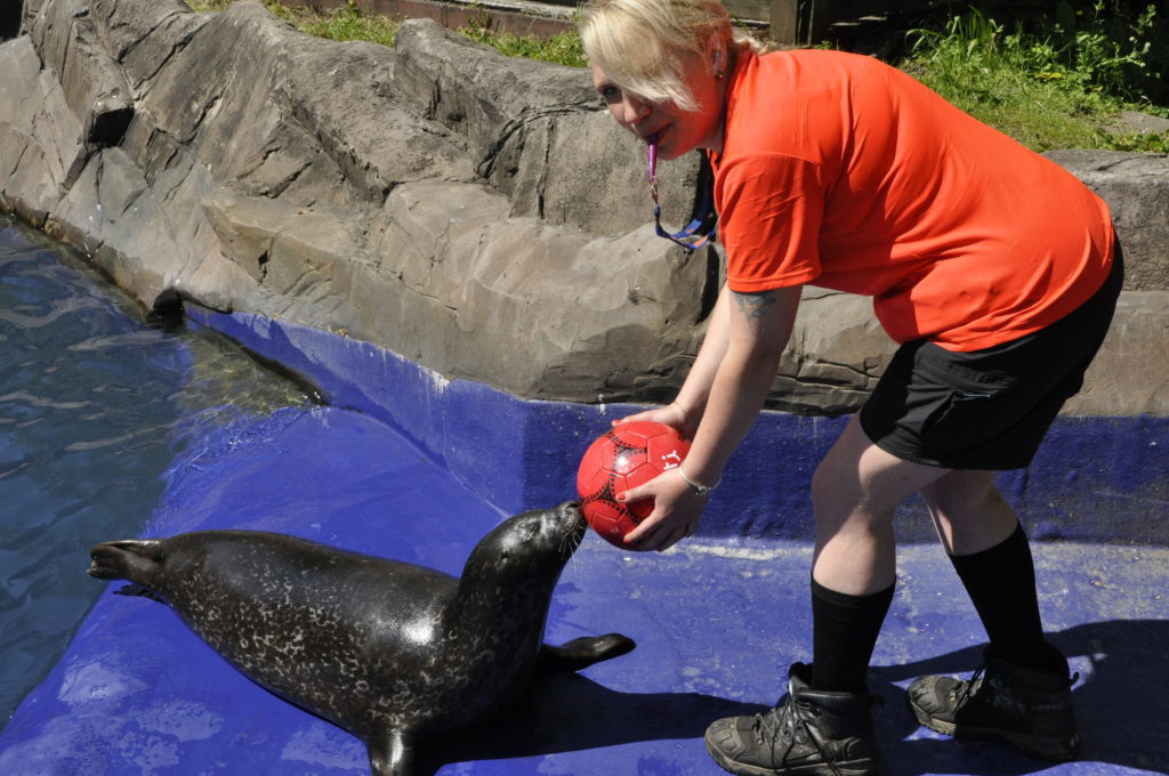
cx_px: 584
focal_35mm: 51
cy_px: 388
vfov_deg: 26.4
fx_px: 1654
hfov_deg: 38.9
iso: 800
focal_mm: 34
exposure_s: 1/640
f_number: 13
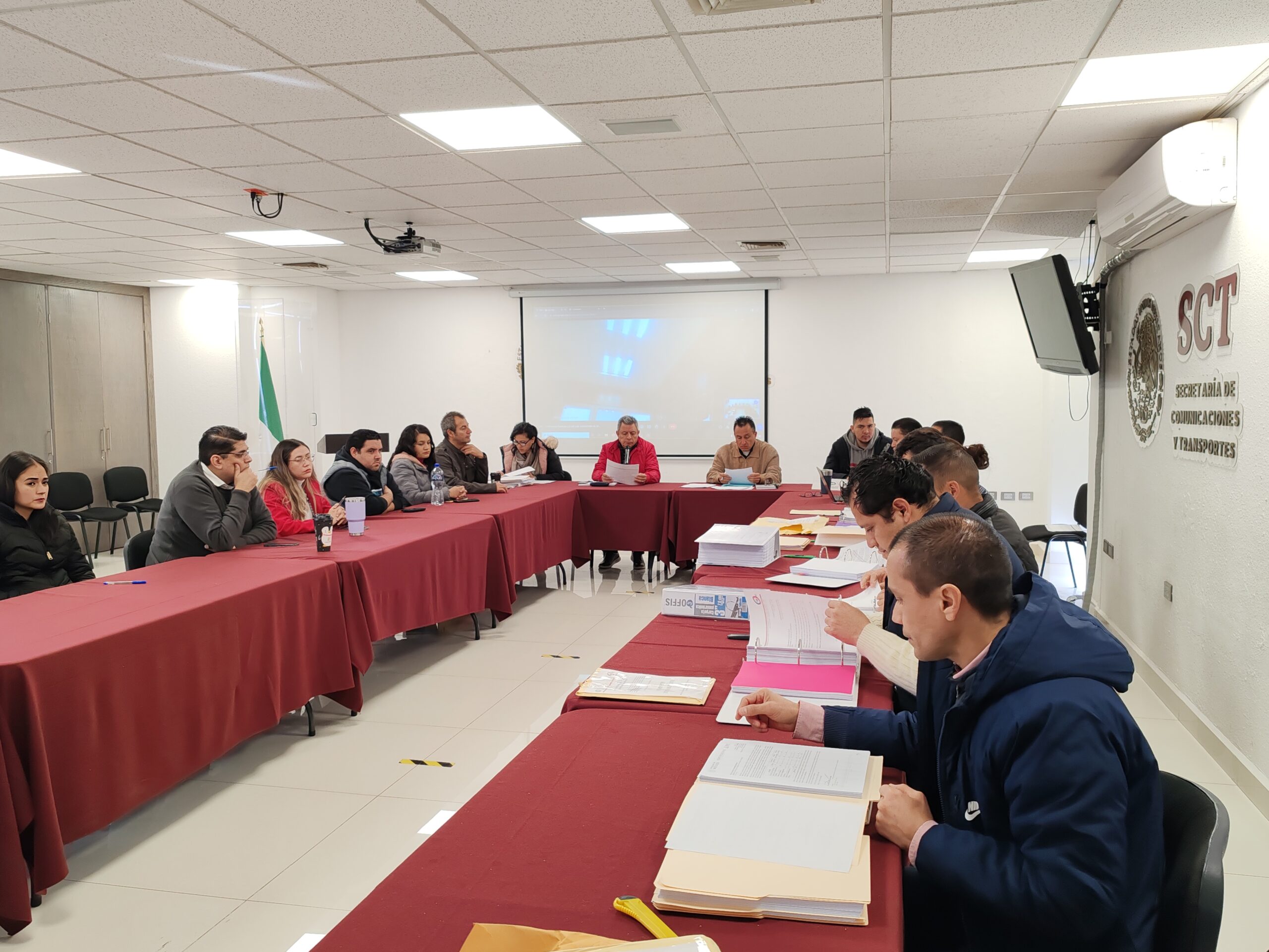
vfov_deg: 48.2
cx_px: 634
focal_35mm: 29
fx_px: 1063
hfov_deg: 61.7
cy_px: 476
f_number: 1.9
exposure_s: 1/100
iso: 640
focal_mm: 6.12
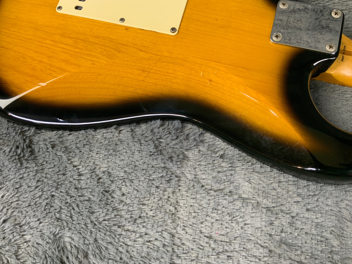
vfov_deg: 48.2
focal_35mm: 29
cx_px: 176
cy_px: 132
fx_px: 295
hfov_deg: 61.7
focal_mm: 3
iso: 80
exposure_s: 1/60
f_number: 1.8
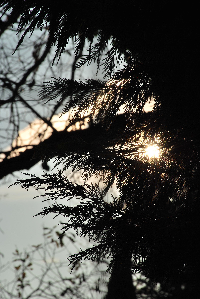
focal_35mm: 210
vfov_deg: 9.8
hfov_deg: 6.6
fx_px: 1745
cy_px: 150
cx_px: 100
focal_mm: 140
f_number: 20
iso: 100
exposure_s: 1/250
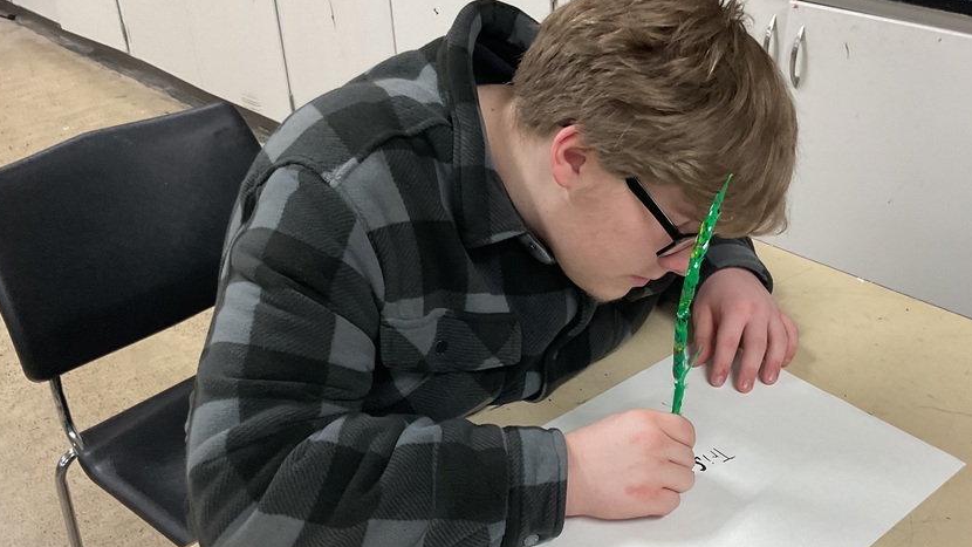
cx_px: 567
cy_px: 351
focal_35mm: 39
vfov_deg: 30.3
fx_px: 1005
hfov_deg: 51.4
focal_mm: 3
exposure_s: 1/60
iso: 125
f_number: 1.8
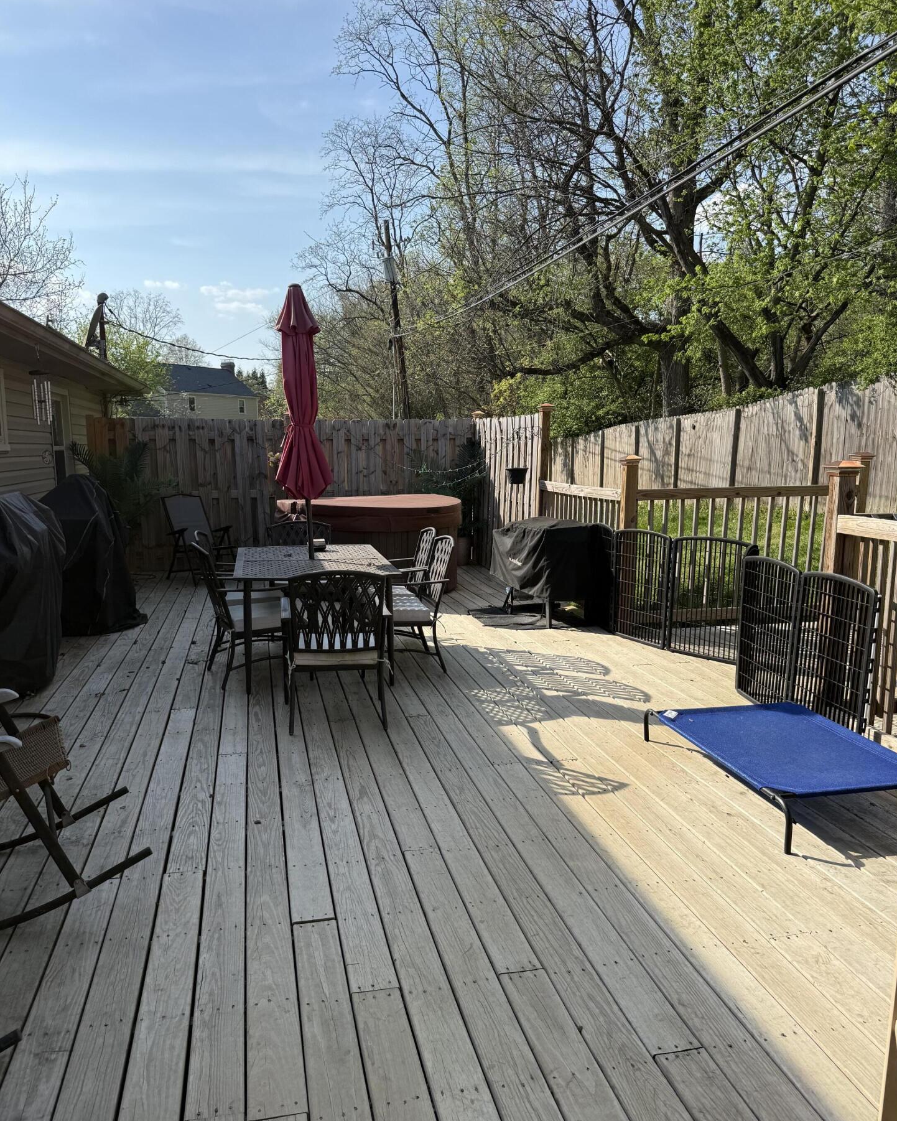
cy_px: 588
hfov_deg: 54.9
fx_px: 863
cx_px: 446
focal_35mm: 26
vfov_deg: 66.0
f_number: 1.78
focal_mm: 6.76
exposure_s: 1/3279
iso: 80
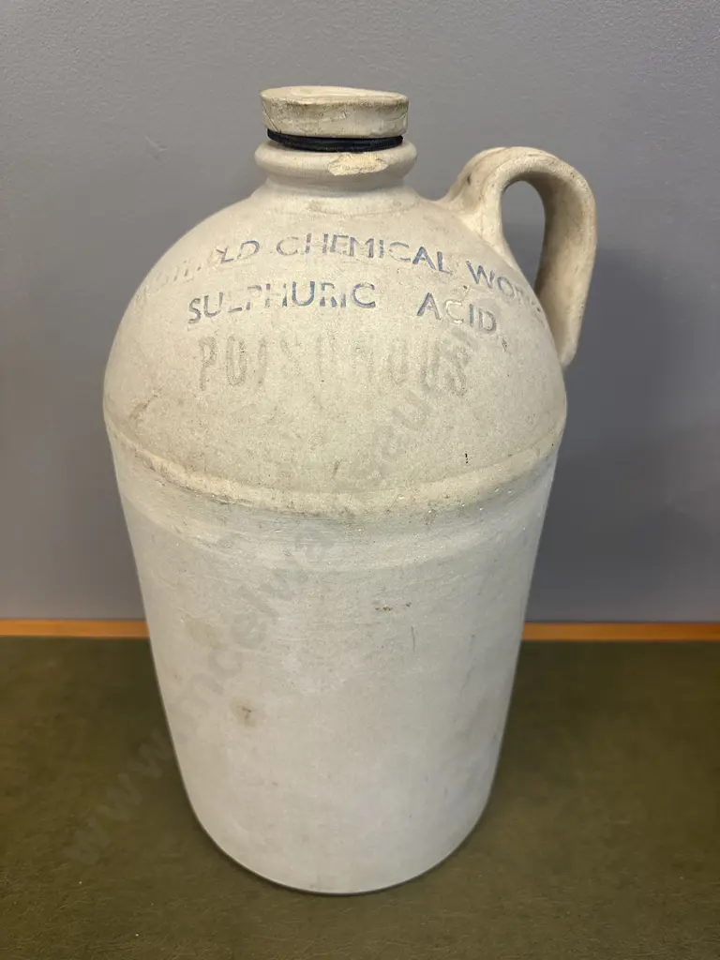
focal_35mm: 24
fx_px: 666
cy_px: 480
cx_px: 360
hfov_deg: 56.8
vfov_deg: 71.6
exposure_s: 1/100
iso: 200
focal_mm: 6.86
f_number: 1.78
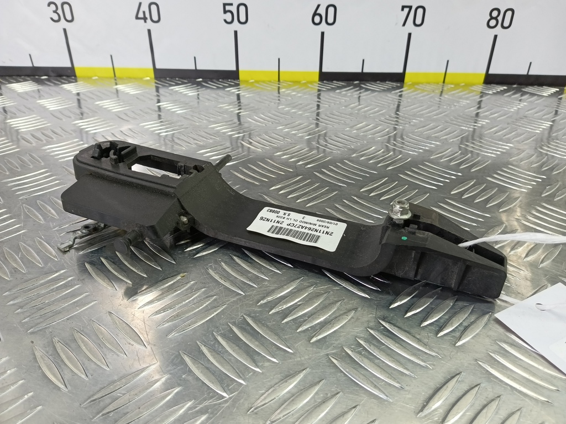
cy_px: 212
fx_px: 376
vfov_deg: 58.9
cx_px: 283
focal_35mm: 23
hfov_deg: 73.9
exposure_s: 1/50
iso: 122
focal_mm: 4.11
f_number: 1.6
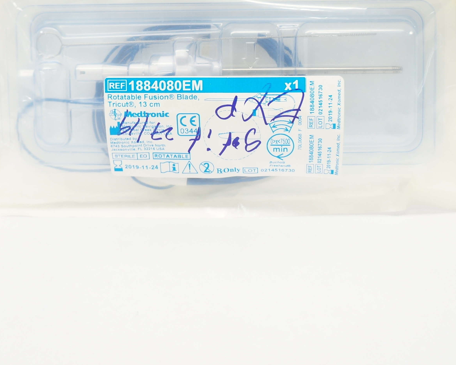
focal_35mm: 53
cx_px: 220
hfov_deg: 35.4
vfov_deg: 27.9
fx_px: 715
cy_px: 59
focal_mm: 18
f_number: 3.5
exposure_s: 1/100
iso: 400
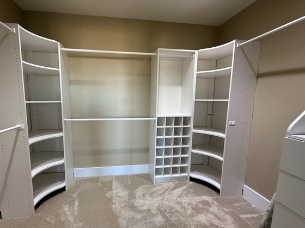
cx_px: 132
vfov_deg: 78.1
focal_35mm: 16
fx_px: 141
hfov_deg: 94.0
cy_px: 116
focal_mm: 2.22
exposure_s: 1/60
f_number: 2.2
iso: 200
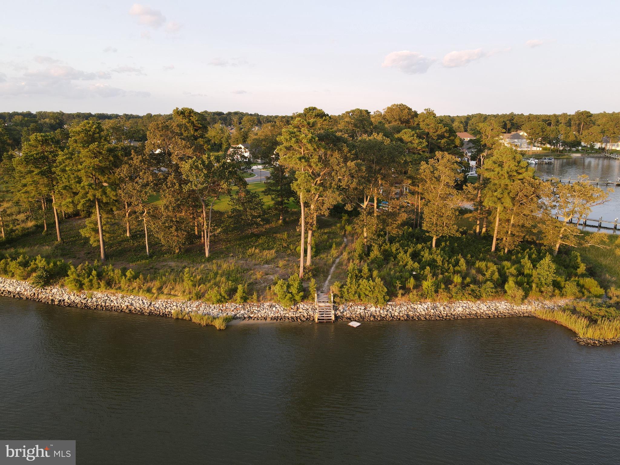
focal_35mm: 24
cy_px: 232
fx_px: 430
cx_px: 310
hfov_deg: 71.6
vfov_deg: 56.8
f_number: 2.8
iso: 100
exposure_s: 1/80
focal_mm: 4.5
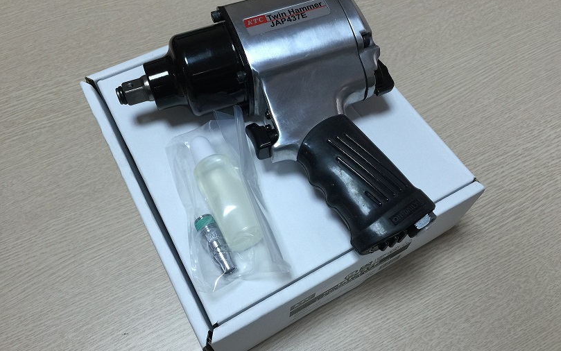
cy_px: 155
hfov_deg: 61.2
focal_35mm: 31
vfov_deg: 40.6
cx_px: 282
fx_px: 474
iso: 40
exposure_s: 1/17
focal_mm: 4.15
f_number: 2.2
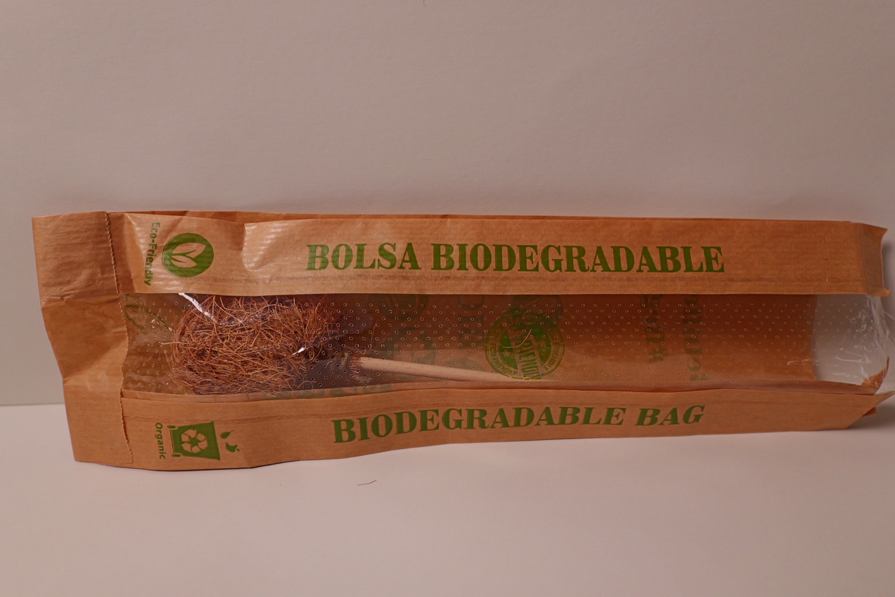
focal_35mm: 22
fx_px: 547
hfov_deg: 78.6
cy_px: 298
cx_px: 448
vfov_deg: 57.2
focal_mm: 15
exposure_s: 1/1300
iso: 1250
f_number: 3.2
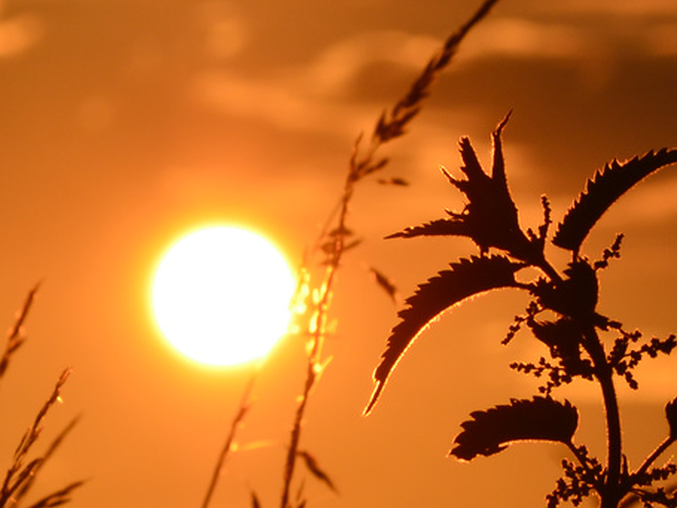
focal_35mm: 542
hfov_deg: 3.7
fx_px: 10592
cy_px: 582
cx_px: 626
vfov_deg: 2.7
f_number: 14
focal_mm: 105
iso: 100
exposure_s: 1/800
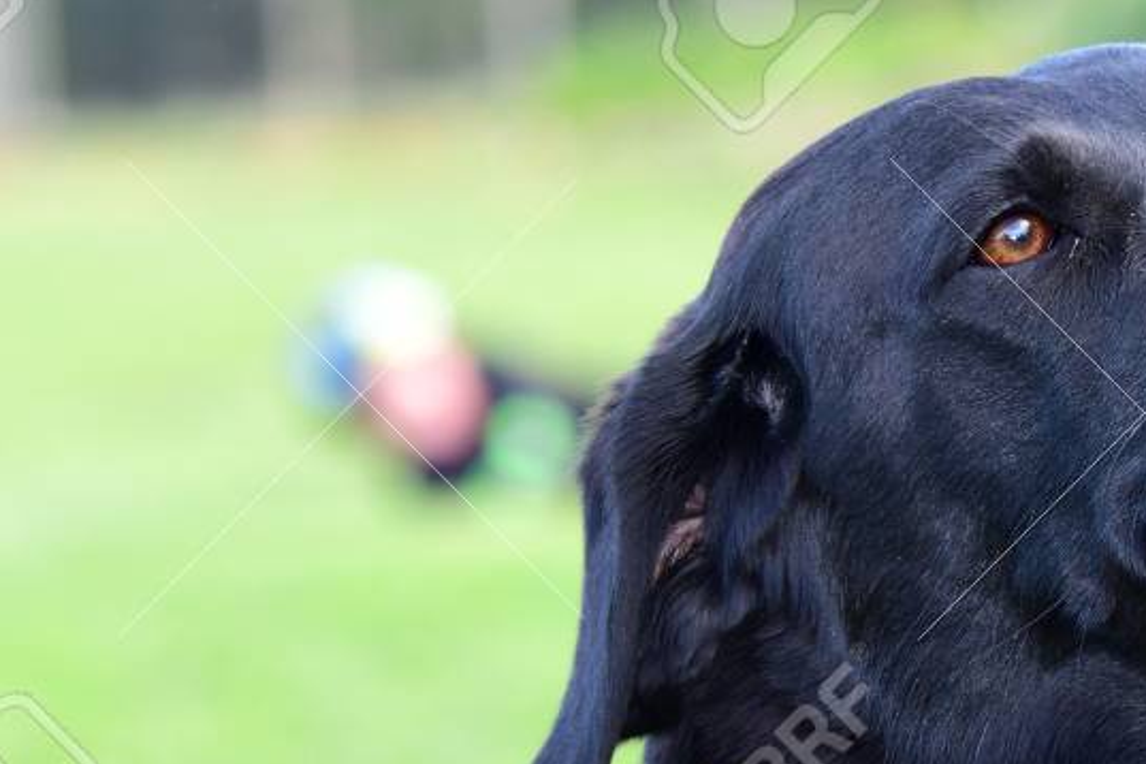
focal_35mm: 381
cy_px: 715
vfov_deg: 3.6
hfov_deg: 5.4
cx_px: 1144
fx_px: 12134
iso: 640
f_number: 5.6
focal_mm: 105
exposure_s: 1/250
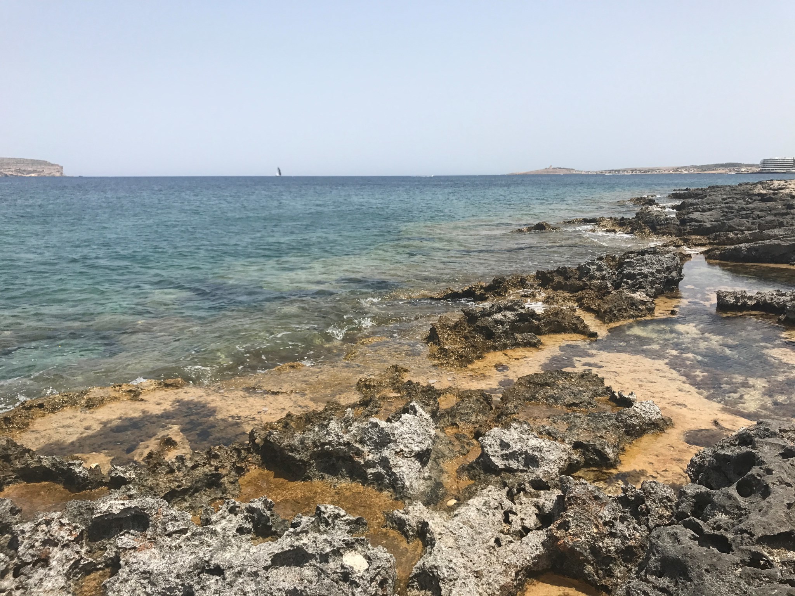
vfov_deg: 49.7
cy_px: 298
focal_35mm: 28
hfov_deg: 63.4
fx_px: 643
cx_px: 398
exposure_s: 1/2907
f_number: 1.8
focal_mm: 3.99
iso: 20
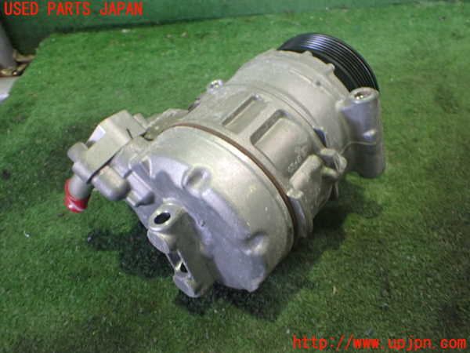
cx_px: 235
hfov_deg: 60.0
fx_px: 407
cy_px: 176
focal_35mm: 30
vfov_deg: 46.8
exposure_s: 1/50
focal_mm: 5.4
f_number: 2.3
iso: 800
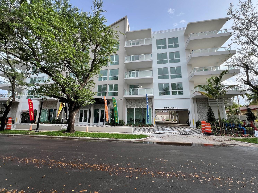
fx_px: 104
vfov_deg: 85.7
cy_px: 95
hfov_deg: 102.1
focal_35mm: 14
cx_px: 130
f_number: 1.8
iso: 32
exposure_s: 1/485
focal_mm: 1.57
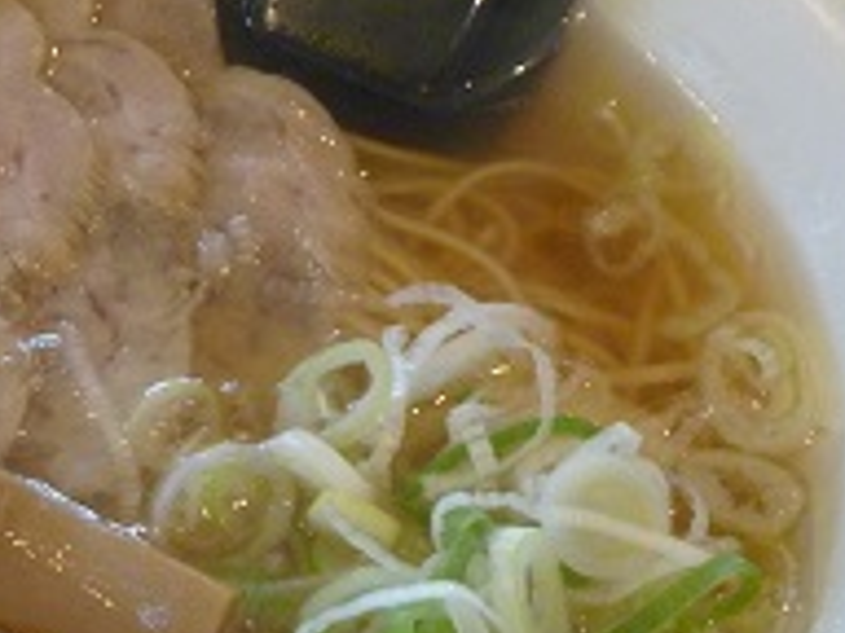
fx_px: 2221
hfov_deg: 21.0
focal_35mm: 91
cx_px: 40
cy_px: 565
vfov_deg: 16.0
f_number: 3.5
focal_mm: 6.3
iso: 400
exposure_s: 1/30
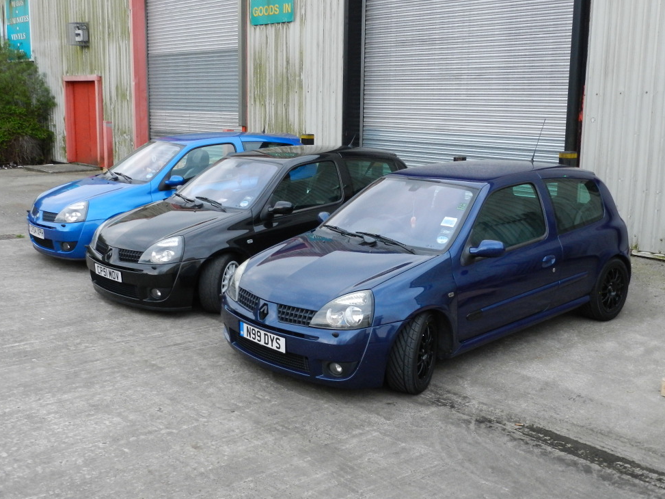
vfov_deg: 36.0
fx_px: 769
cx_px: 340
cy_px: 239
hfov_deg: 46.8
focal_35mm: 40
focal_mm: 6.7
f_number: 4
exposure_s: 1/25
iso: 400
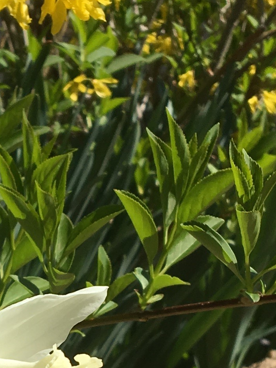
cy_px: 343
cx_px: 1
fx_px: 1328
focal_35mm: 125
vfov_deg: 15.5
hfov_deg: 11.7
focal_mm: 4.15
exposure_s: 1/1832
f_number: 2.2
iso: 25
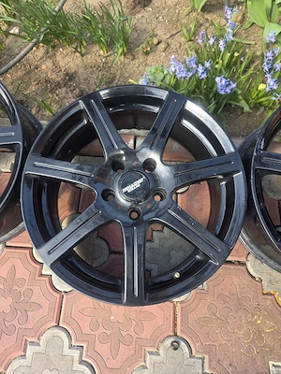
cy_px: 187
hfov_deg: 58.9
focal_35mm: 23
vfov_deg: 73.9
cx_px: 140
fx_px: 249
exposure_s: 1/370
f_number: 1.7
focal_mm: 6.3
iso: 50
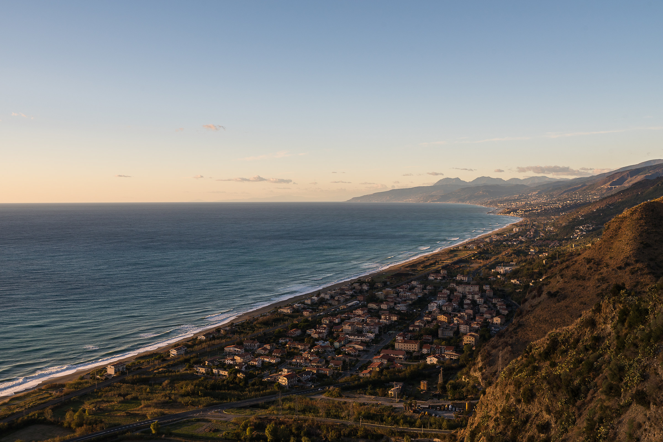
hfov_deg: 54.4
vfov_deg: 37.9
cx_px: 332
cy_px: 221
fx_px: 645
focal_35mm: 35
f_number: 10
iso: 200
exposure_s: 1/100
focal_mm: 35
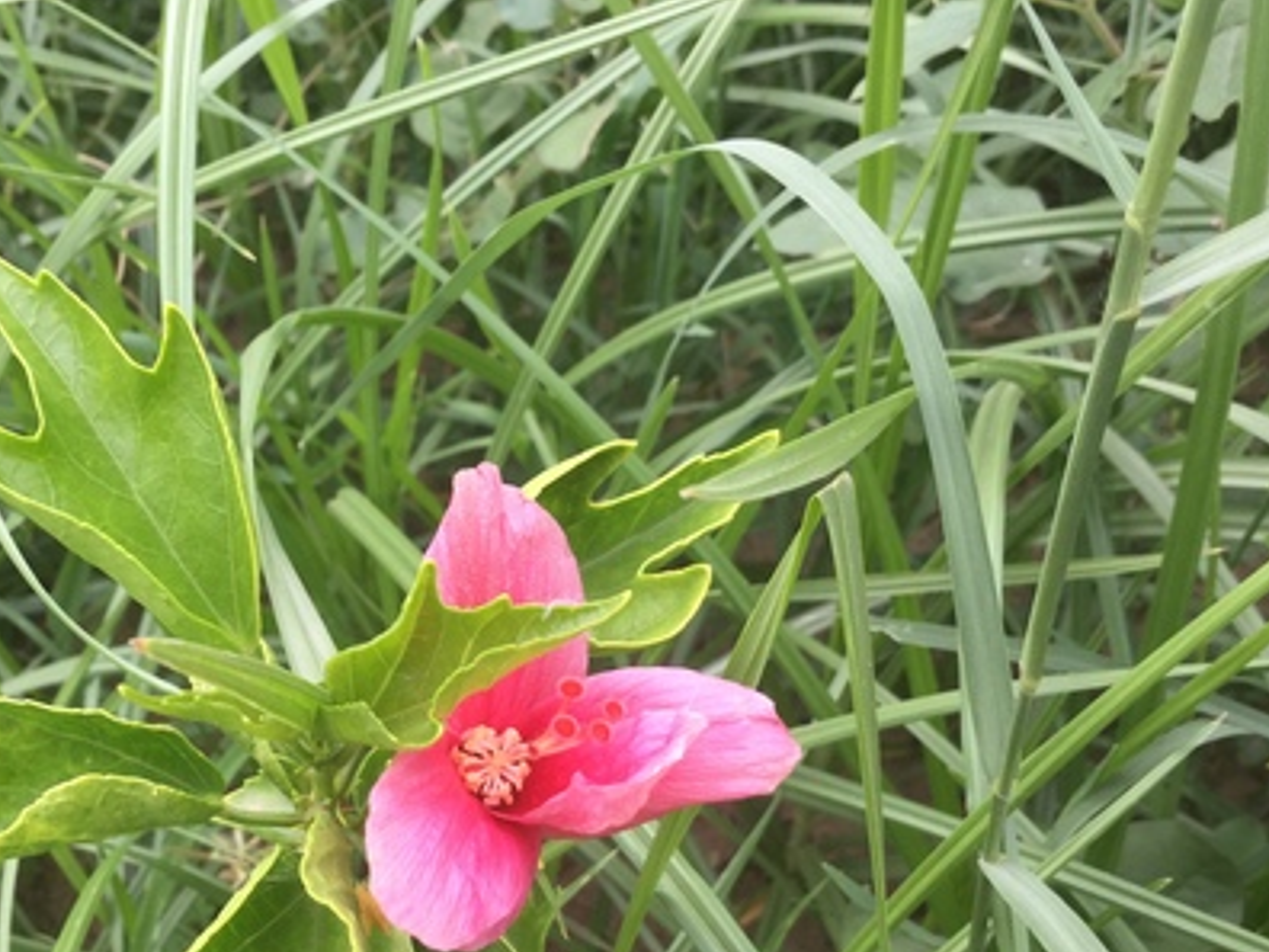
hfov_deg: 40.1
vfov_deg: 30.6
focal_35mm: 47
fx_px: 1723
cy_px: 641
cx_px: 455
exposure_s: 1/182
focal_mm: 3.3
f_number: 2.4
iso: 25
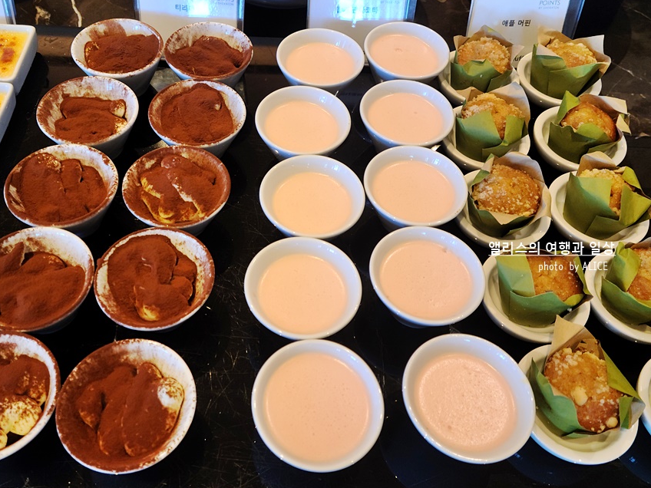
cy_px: 218
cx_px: 286
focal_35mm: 33
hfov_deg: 55.2
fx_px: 621
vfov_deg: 42.9
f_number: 2
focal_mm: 5.9
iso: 160
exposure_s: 1/39
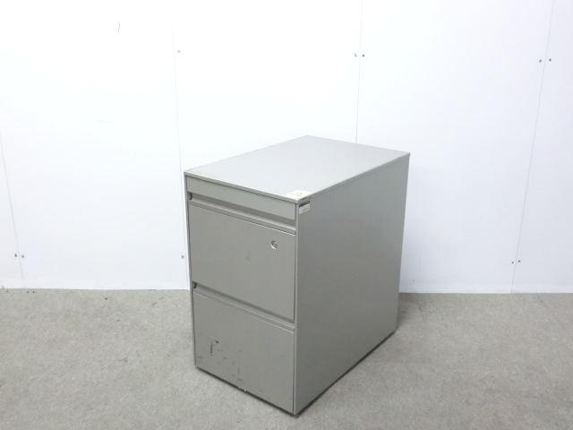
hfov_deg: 49.0
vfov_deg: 37.7
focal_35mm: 38
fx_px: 629
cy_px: 215
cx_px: 286
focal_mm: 6.9
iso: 800
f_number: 3.9
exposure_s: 1/30
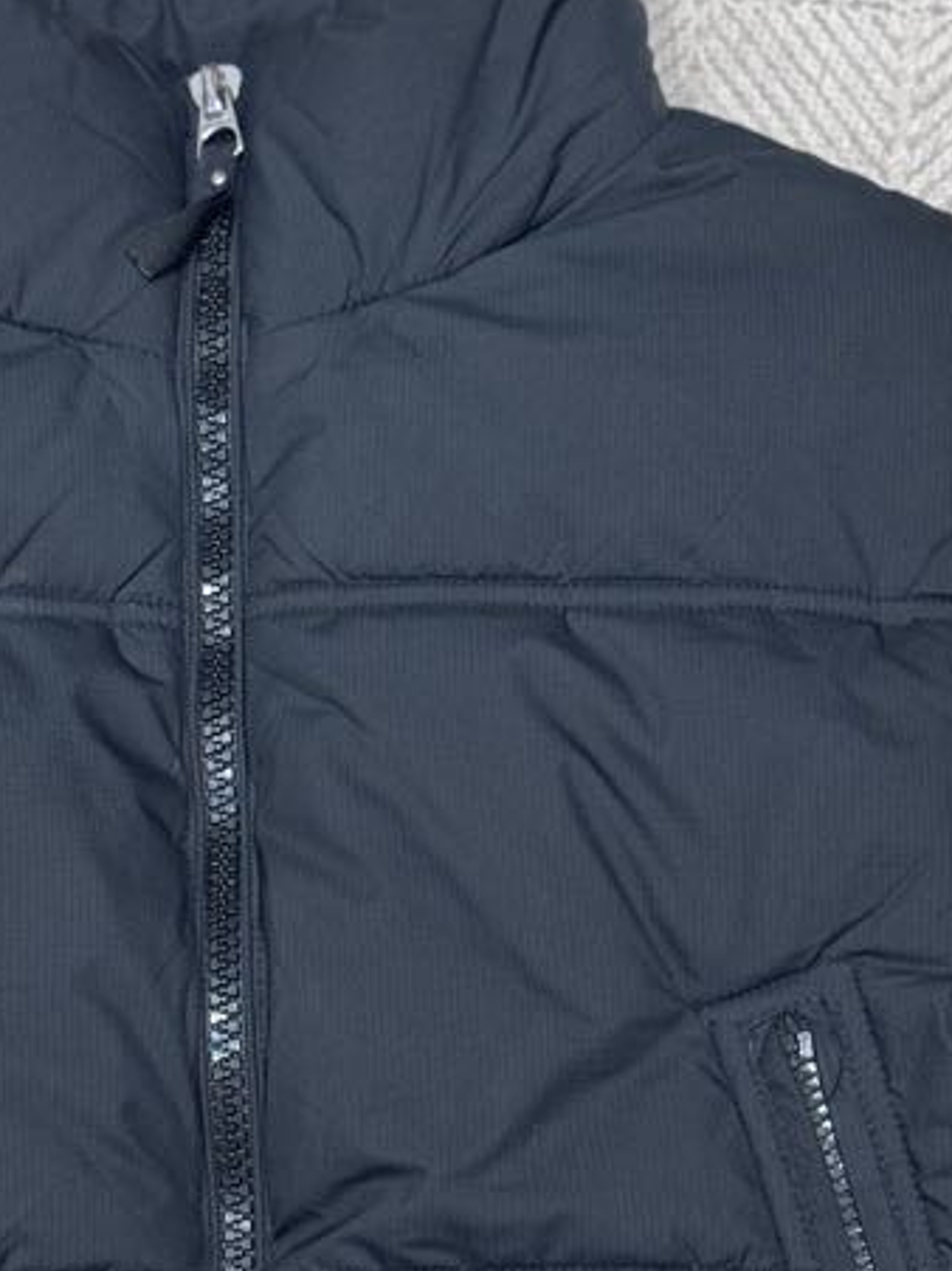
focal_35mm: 115
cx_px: 268
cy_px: 775
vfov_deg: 17.1
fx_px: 4219
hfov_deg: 12.8
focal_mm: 6.76
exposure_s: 1/50
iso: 200
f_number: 1.78
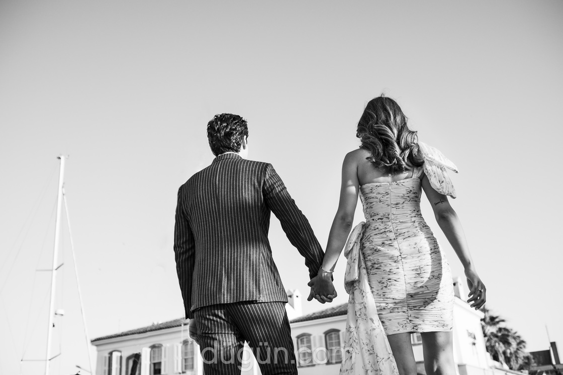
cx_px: 278
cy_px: 185
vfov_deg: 36.9
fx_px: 563
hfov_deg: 53.1
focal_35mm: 36
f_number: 2.2
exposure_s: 1/1500
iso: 200
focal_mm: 23
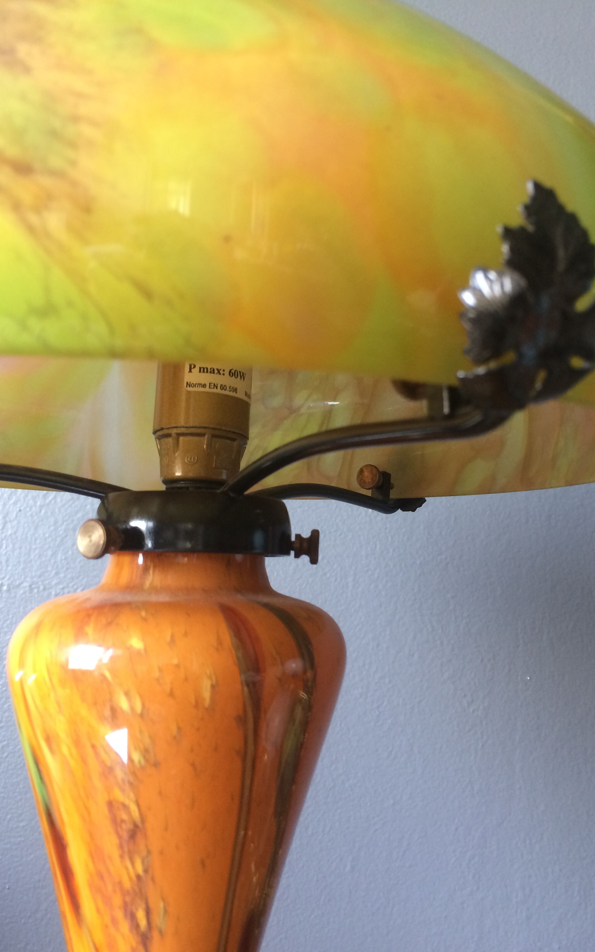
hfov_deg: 40.5
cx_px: 345
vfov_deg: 61.2
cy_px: 478
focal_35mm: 31
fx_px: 804
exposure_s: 1/33
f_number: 2.2
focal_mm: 4.15
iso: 160
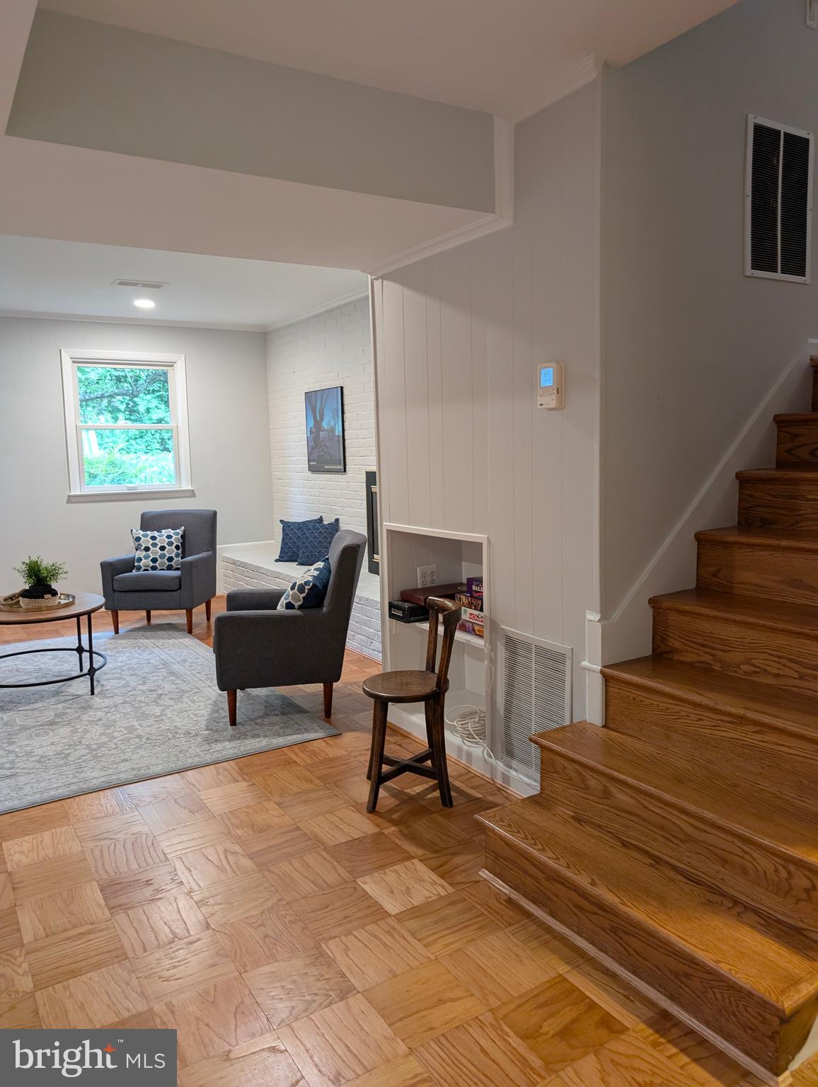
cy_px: 544
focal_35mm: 24
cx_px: 409
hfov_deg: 56.9
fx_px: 755
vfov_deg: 71.5
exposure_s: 1/120
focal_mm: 6.9
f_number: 1.68
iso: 537
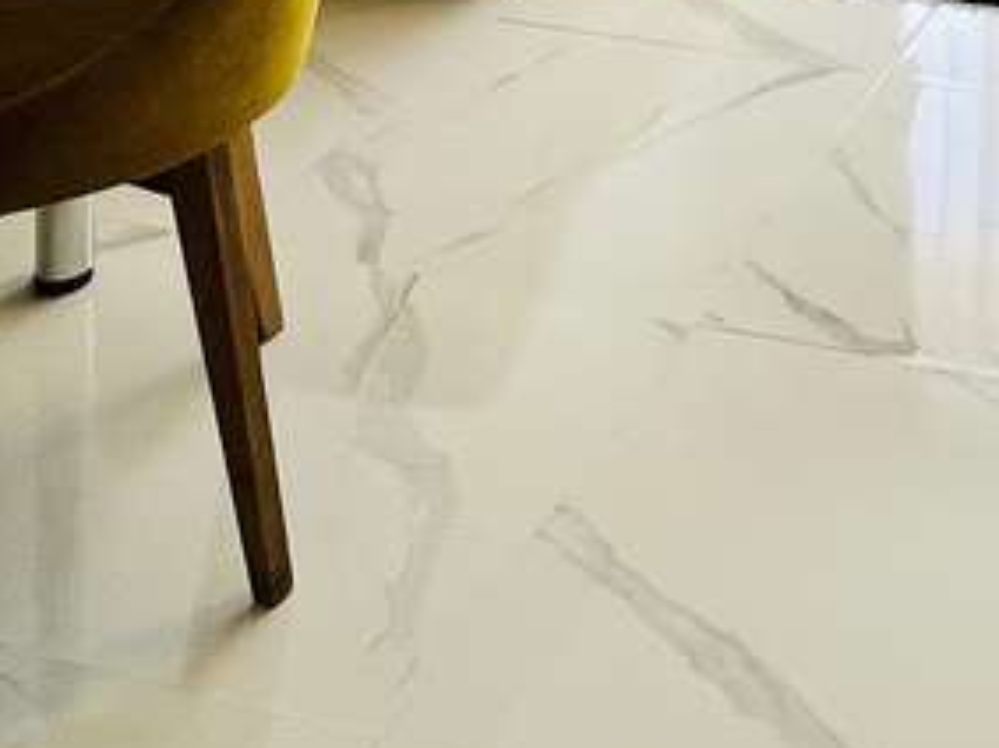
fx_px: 1990
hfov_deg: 26.3
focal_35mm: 69
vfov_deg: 15.4
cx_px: 1055
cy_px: -887
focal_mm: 1.57
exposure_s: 1/128
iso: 32
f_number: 1.8
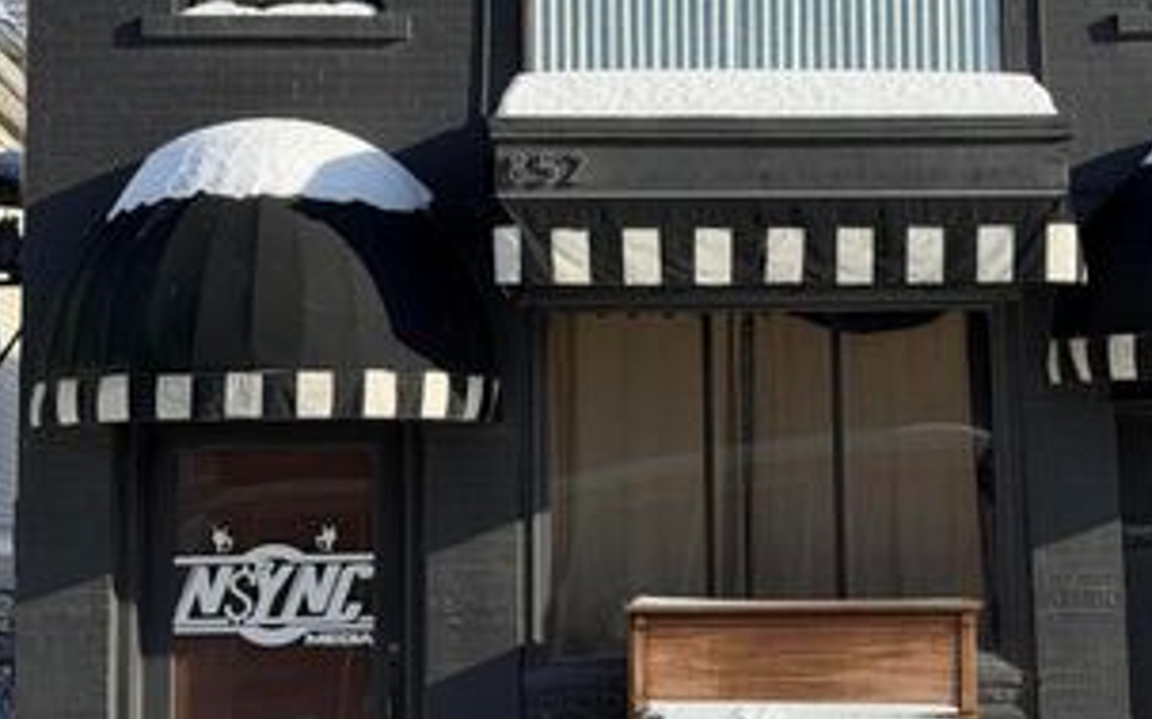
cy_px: 17
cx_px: 787
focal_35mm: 112
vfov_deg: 11.6
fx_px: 3514
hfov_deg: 18.6
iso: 80
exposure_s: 1/3378
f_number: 1.78
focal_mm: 6.76
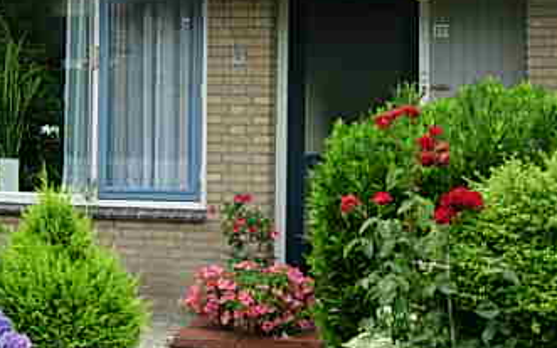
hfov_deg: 26.4
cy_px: -24
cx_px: 207
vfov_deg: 16.3
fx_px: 1184
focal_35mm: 78
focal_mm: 7.8
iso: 79
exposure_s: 1/203
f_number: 4.8
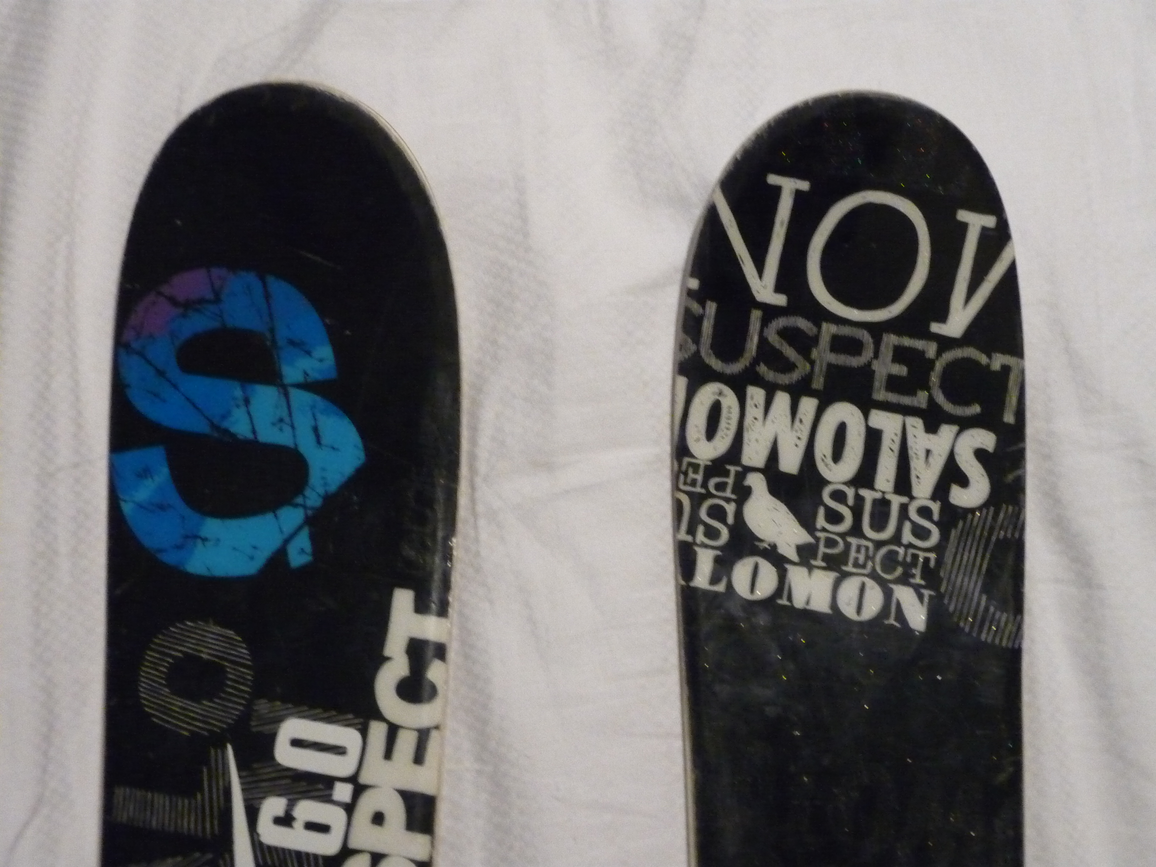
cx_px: 578
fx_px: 1603
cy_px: 434
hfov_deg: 39.7
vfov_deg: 30.3
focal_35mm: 48
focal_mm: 8
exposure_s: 1/40
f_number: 4.2
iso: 800
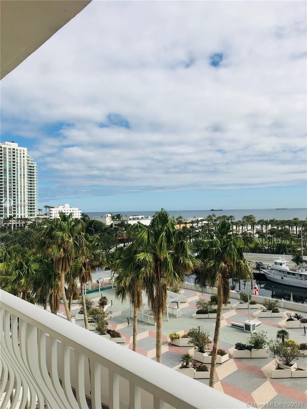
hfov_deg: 49.7
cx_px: 154
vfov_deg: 63.4
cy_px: 204
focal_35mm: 28
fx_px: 331
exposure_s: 1/4000
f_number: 1.8
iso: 20
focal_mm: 3.99
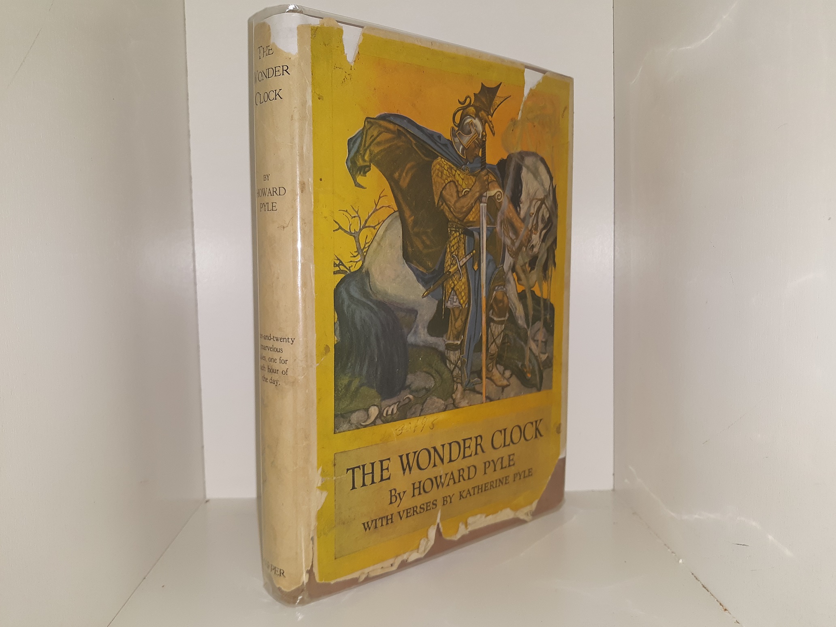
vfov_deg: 49.7
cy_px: 314
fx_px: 676
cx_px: 418
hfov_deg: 63.4
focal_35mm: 28
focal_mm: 3.7
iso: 40
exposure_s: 1/136
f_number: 1.7
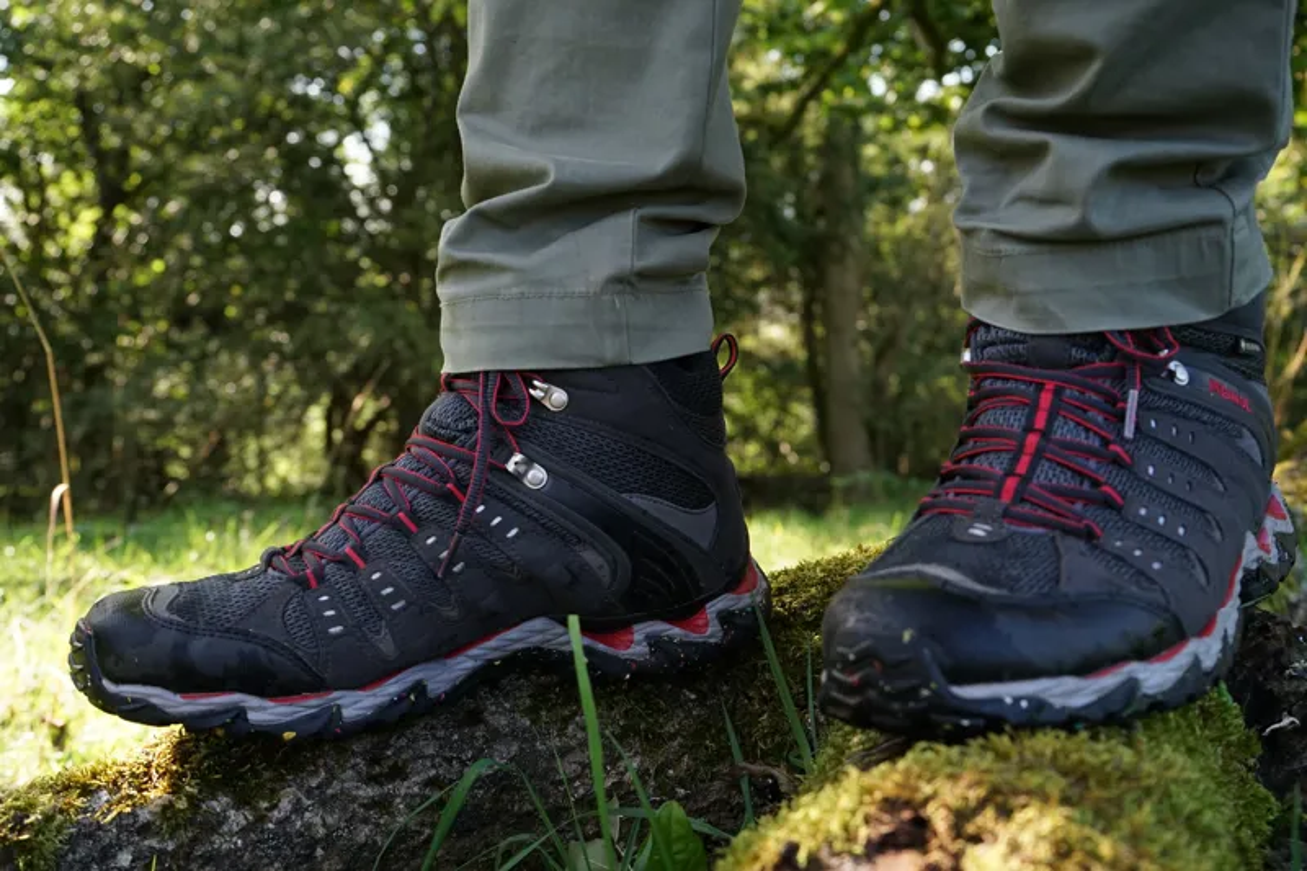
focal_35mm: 38
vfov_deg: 35.0
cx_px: 654
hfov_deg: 50.7
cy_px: 436
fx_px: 1379
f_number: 7.1
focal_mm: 38
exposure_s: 1/200
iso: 800
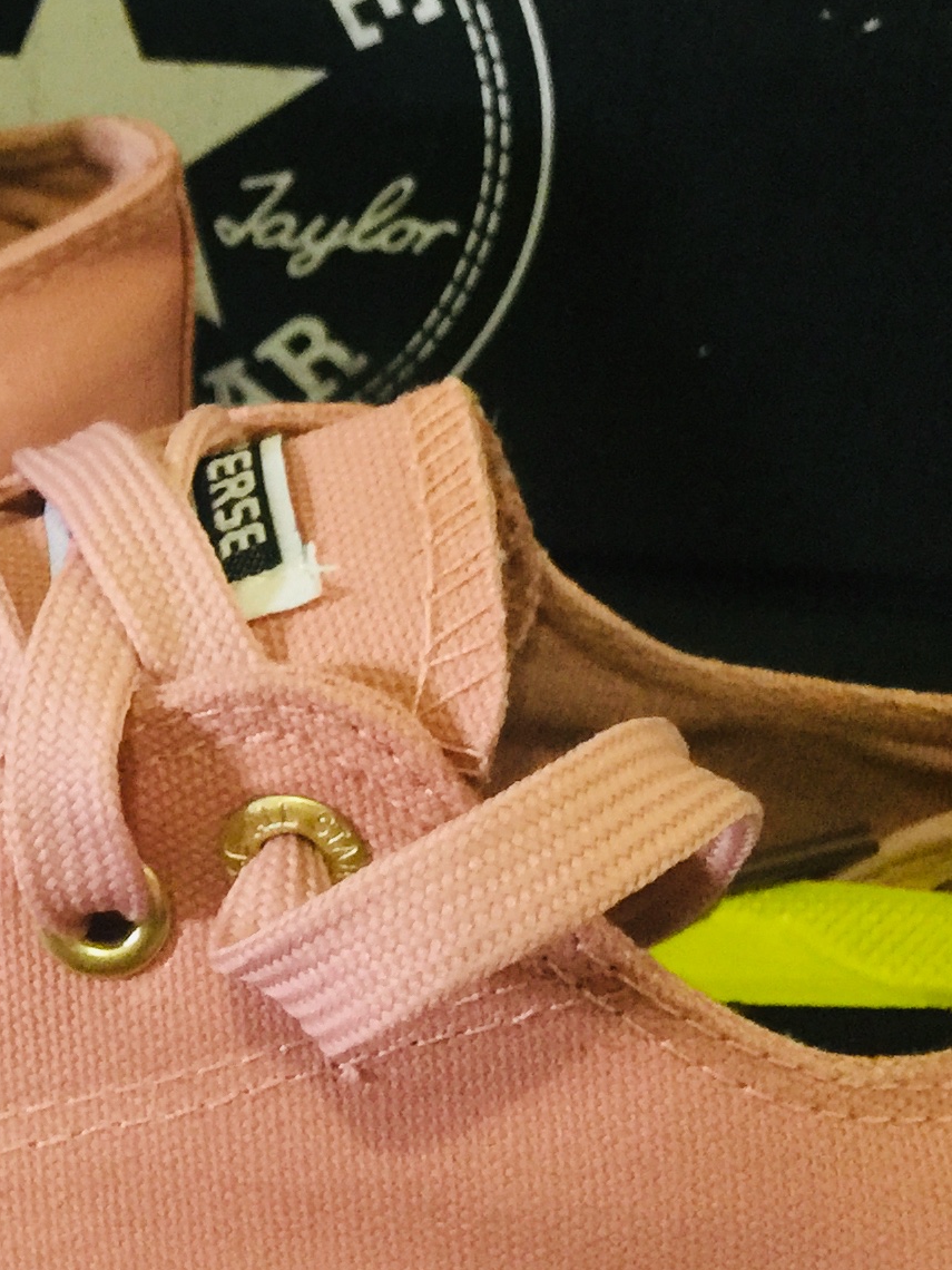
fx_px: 3044
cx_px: -286
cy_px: 430
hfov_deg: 16.8
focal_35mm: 83
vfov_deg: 23.5
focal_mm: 4.15
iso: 100
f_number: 2.2
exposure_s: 1/10
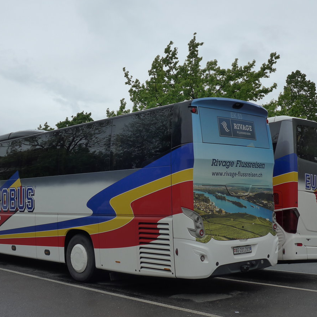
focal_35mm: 49
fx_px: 508
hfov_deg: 34.4
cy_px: 159
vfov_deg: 34.7
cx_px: 114
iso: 160
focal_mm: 8.4
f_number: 4.5
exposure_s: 1/800
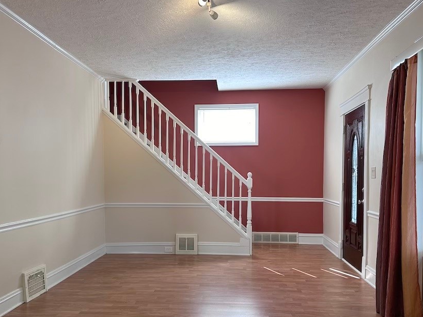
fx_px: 367
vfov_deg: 46.6
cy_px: 184
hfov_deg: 60.0
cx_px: 210
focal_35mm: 30
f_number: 1.78
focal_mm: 6.86
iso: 100
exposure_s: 1/120
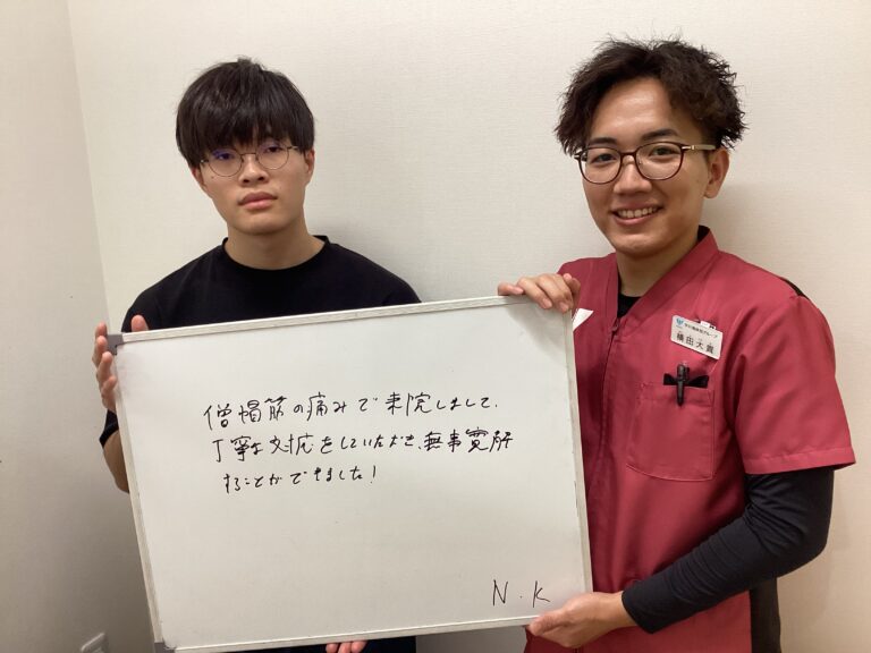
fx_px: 780
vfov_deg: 45.4
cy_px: 326
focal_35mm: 31
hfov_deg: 58.4
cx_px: 436
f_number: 2.4
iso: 160
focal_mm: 3.3
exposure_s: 1/60
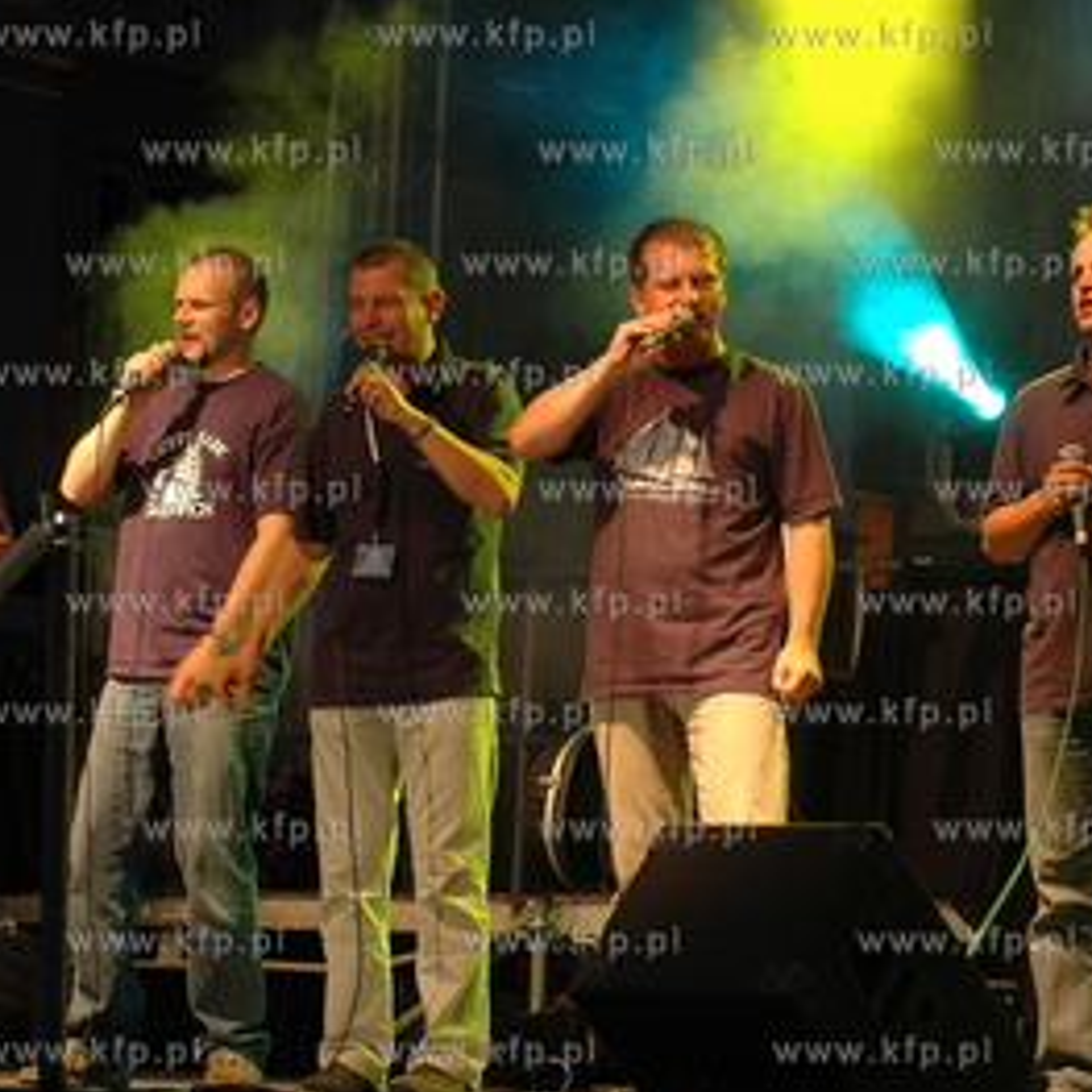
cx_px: 793
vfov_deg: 11.3
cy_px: 544
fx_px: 5532
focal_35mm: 155
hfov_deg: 11.3
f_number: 4
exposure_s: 1/100
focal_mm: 80
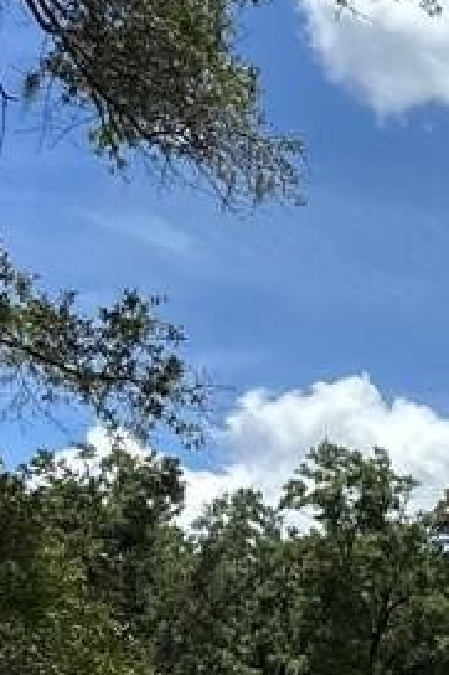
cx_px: 1126
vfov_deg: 20.6
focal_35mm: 94
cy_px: 762
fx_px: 1761
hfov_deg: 11.6
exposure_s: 1/5348
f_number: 1.78
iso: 80
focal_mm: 6.76
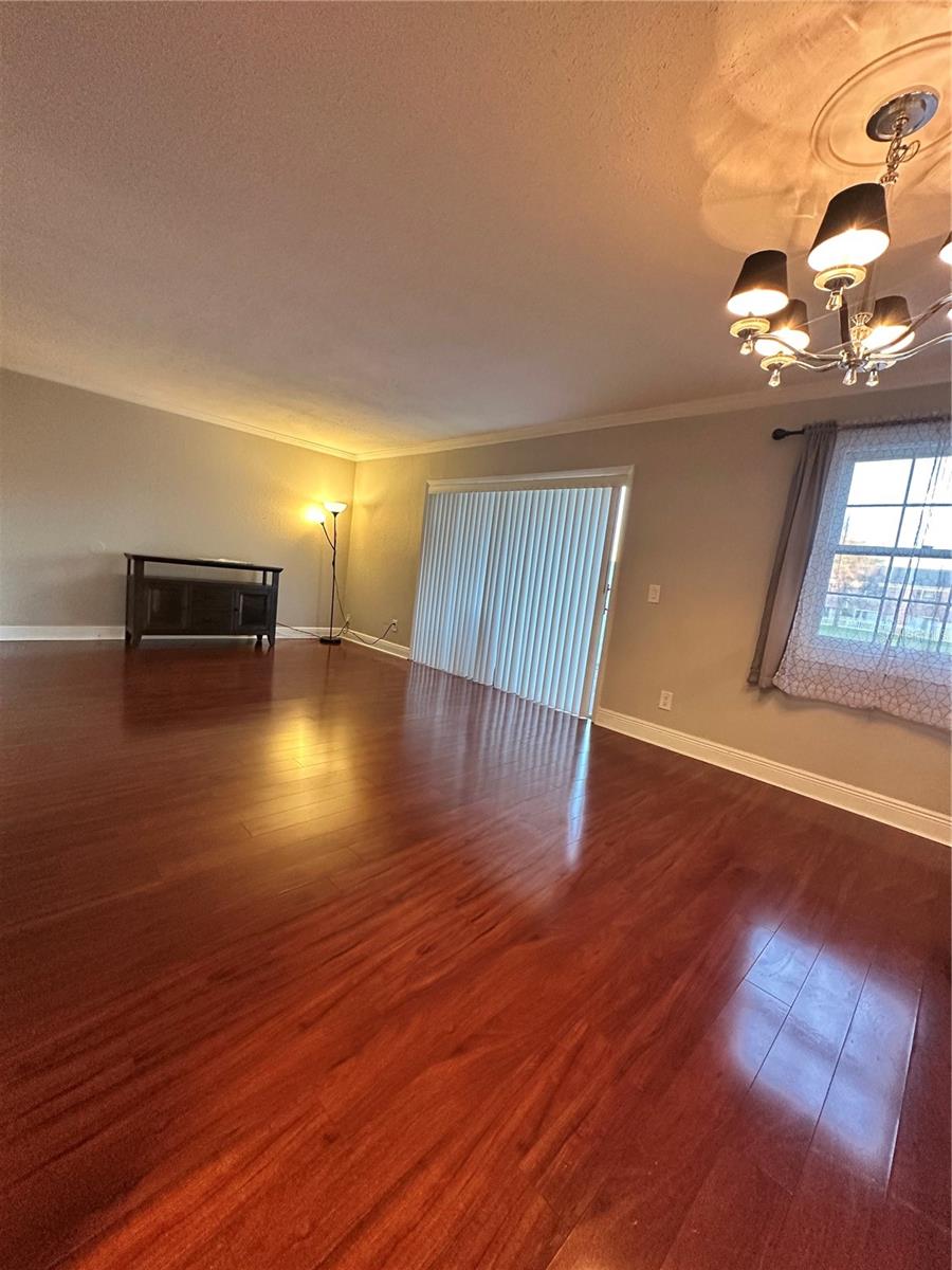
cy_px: 635
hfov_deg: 85.7
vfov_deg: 102.1
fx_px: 513
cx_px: 476
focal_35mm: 14
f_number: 2.2
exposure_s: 1/60
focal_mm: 2.22
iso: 320
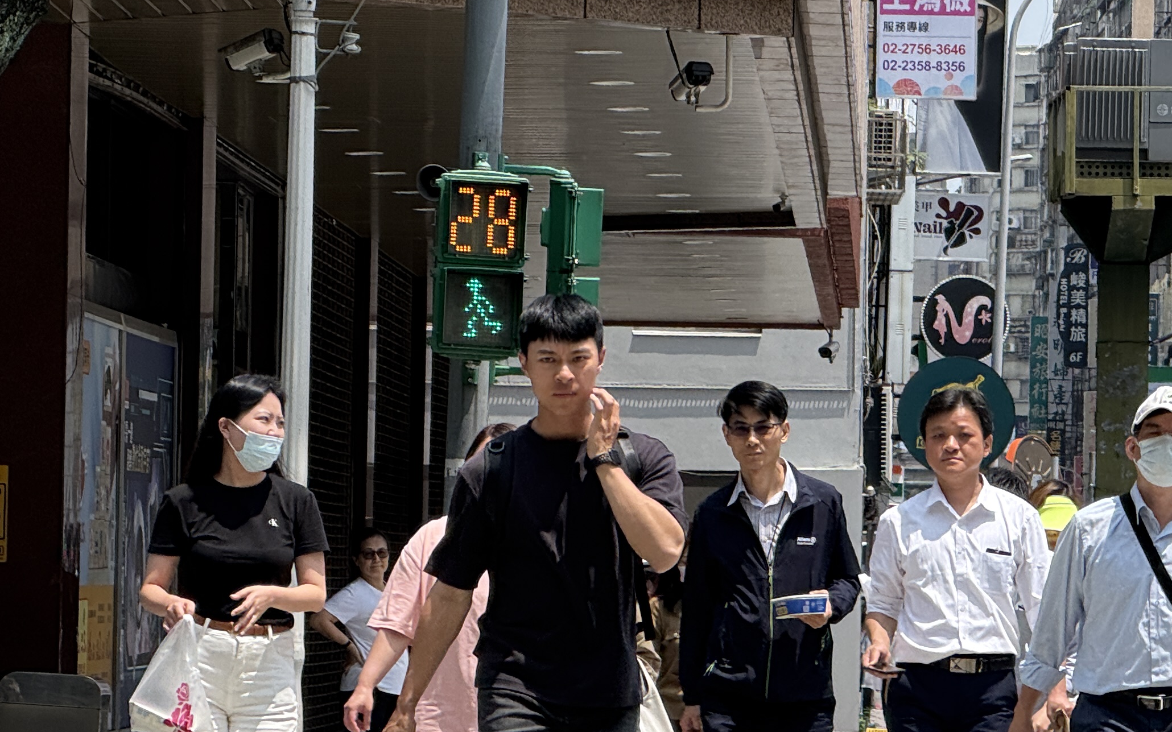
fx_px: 7952
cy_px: 552
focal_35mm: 249
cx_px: 960
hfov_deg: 8.4
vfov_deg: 5.3
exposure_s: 1/1004
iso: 64
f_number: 2.8
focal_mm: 15.66
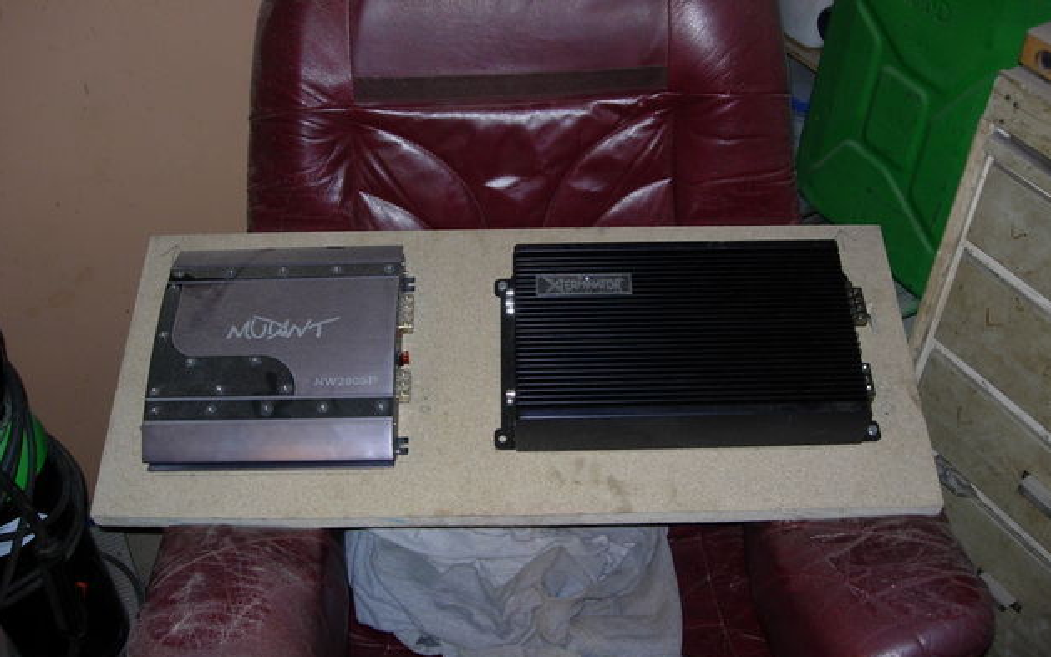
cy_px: 321
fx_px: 1174
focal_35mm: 41
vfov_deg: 31.2
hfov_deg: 48.2
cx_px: 530
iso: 79
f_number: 2.8
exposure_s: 1/64
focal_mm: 7.8
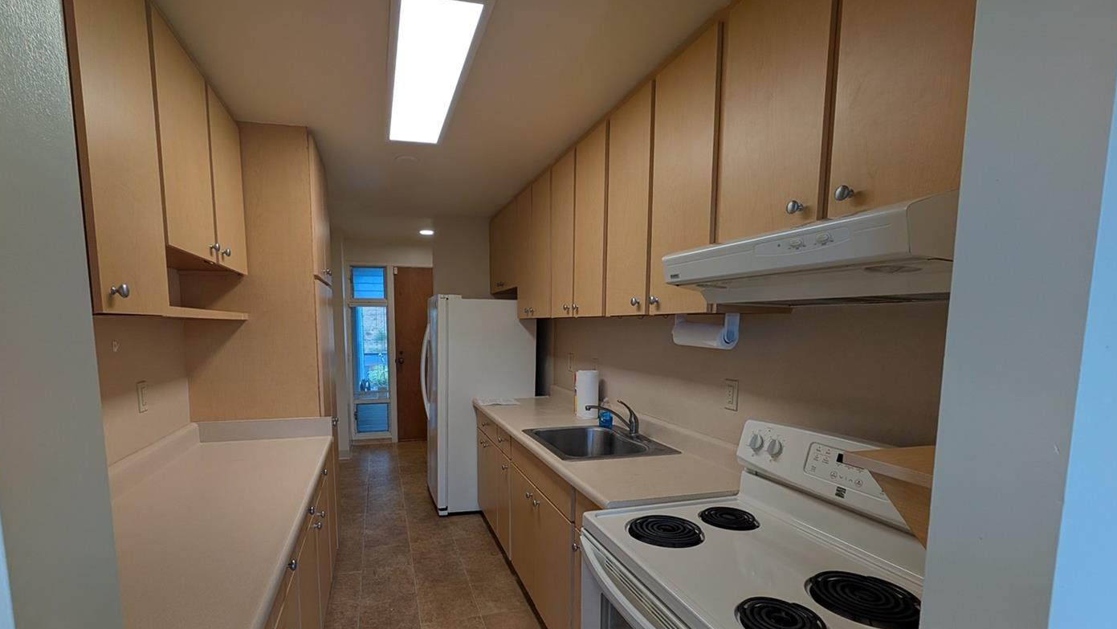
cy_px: 378
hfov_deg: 102.5
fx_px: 444
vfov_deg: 69.8
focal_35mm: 15
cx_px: 492
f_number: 1.7
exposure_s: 1/164
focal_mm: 2.02
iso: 49
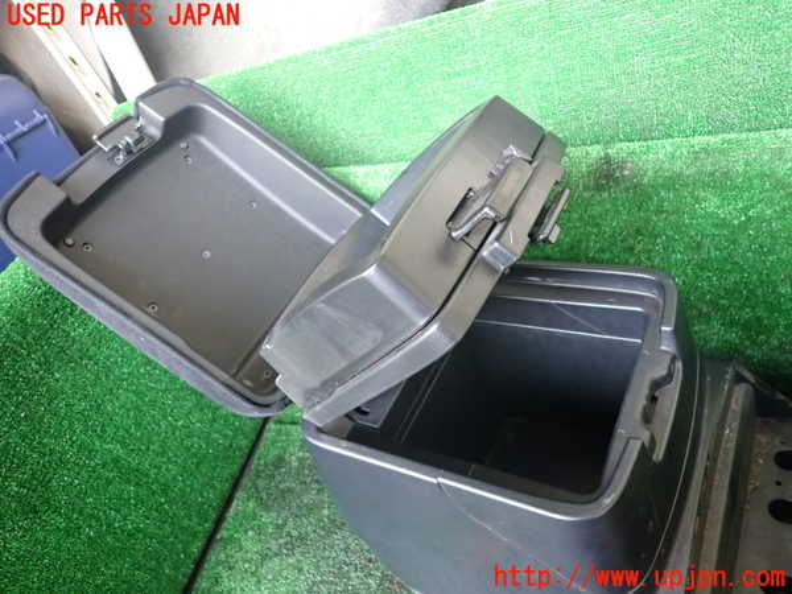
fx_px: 572
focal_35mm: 25
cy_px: 297
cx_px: 396
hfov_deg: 69.4
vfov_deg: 54.9
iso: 400
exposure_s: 1/30
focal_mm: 4.5
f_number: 2
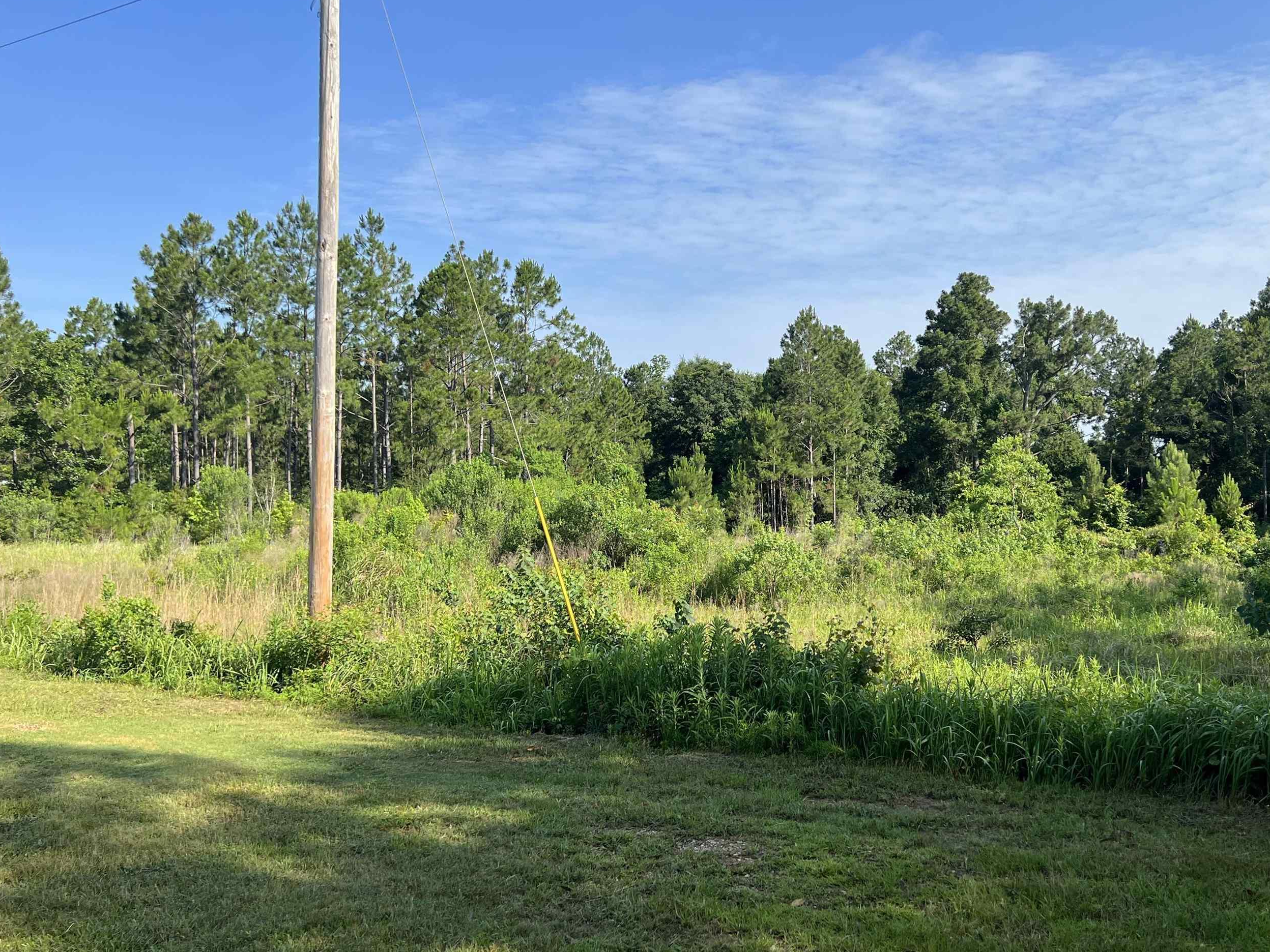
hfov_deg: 56.6
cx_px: 722
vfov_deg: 44.2
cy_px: 489
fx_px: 1174
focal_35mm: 32
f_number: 1.5
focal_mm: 5.7
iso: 50
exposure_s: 1/2841
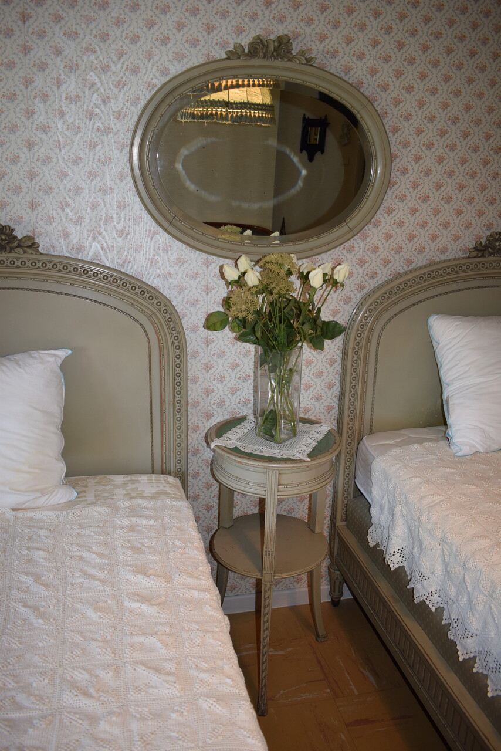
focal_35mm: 30
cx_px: 250
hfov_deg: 43.6
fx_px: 626
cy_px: 376
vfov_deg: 61.9
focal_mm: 20
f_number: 3.5
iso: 360
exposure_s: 1/60
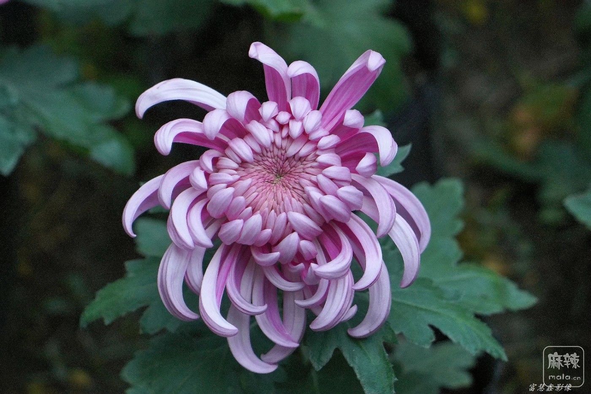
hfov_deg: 13.1
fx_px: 2577
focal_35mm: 157
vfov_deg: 8.7
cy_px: 197
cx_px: 296
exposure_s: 1/640
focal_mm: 105
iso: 1250
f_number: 4
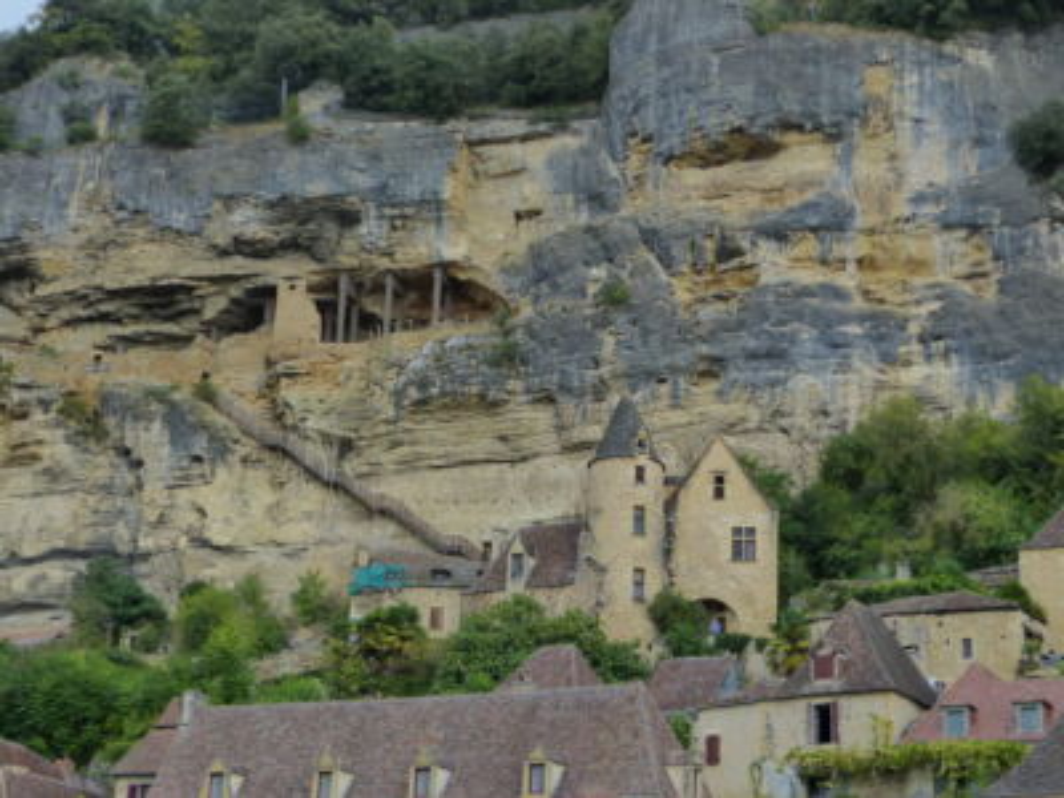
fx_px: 1936
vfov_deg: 23.3
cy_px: 399
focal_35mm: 63
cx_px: 532
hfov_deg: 30.7
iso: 200
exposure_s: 1/500
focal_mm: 11.4
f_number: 2.8
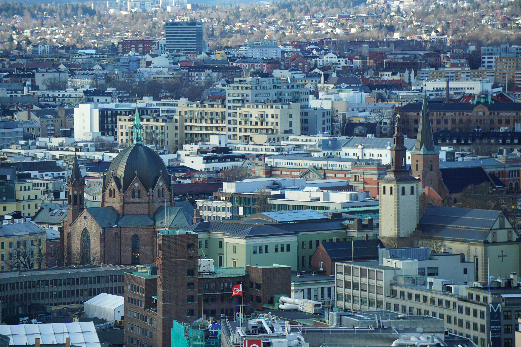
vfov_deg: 7.6
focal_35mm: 180
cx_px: 260
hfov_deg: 11.4
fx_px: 2605
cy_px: 174
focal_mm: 120
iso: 200
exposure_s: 1/200
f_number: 5.6
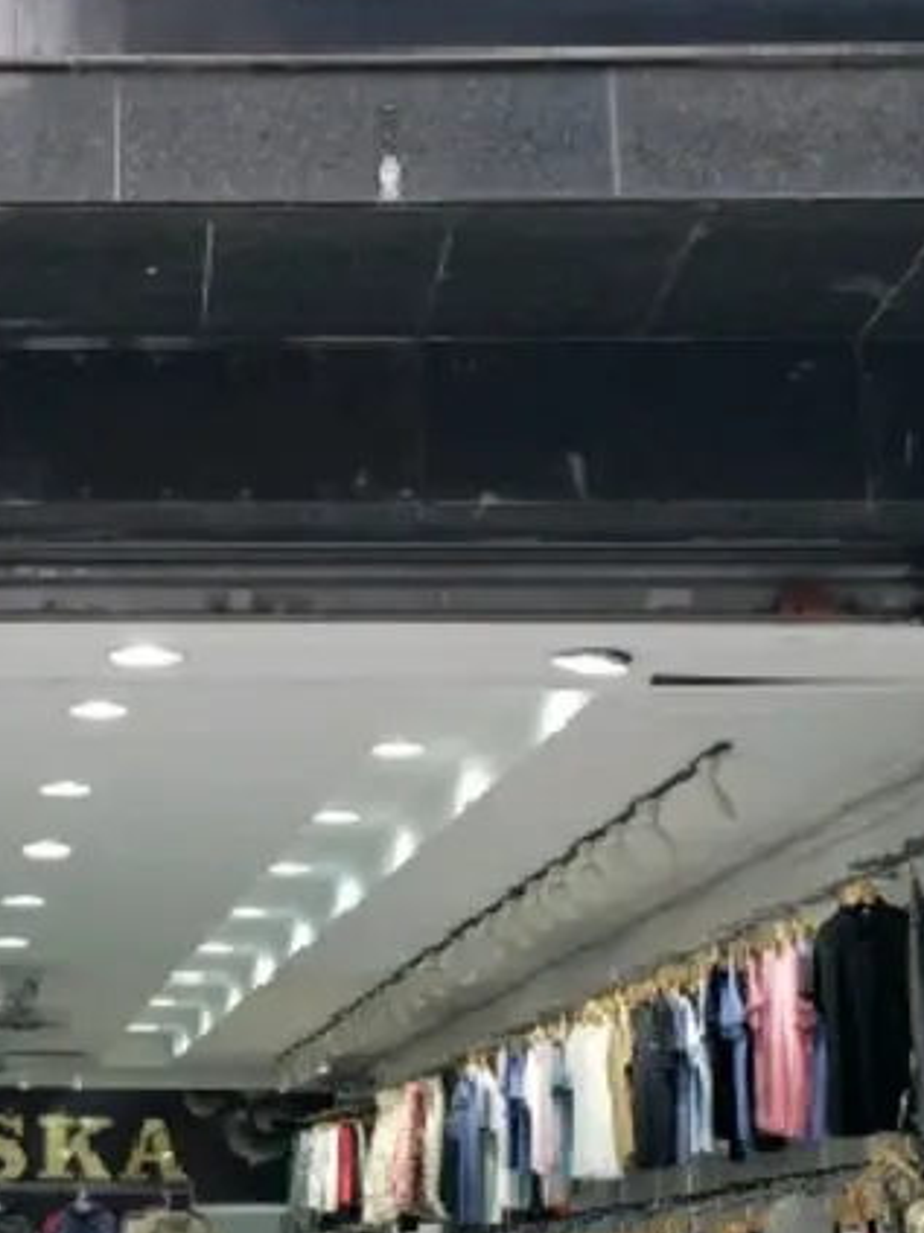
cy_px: 408
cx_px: 73
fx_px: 2528
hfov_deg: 20.3
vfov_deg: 27.2
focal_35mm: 71
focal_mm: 4.3
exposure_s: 1/120
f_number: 2.4
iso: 64
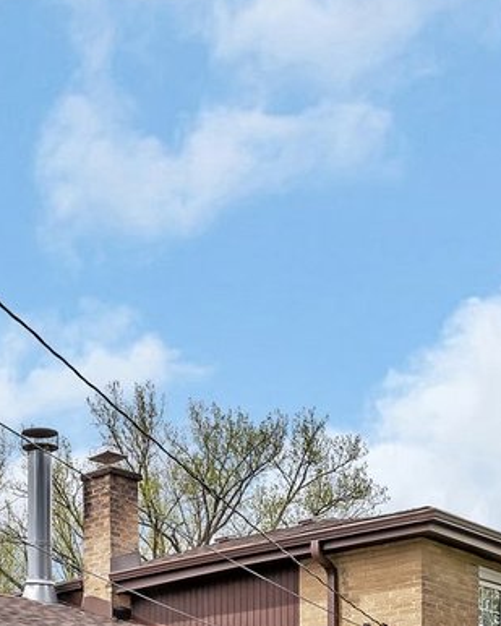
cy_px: 851
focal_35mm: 63
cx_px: 191
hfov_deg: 24.2
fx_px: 1167
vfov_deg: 25.2
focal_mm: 16
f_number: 9
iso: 500
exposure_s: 1/250
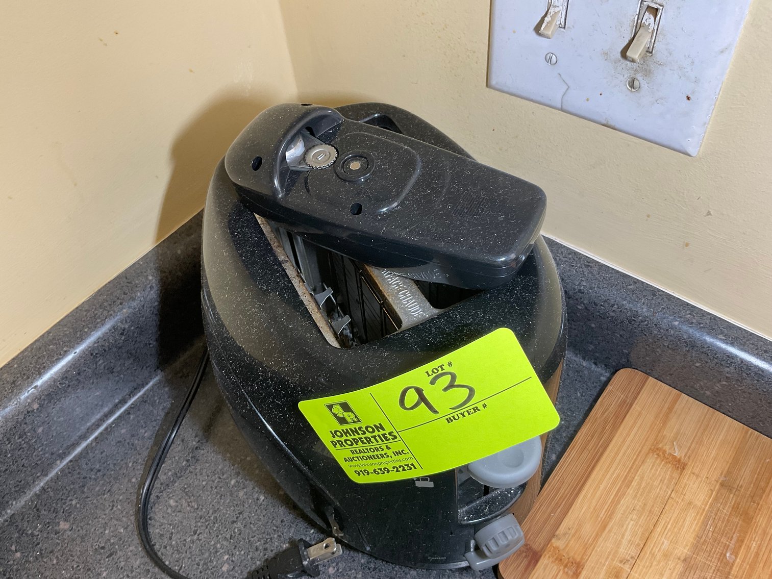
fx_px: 647
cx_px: 386
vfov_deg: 48.2
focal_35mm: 29
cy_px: 290
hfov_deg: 61.7
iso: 64
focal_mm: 3
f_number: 1.8
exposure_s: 1/79
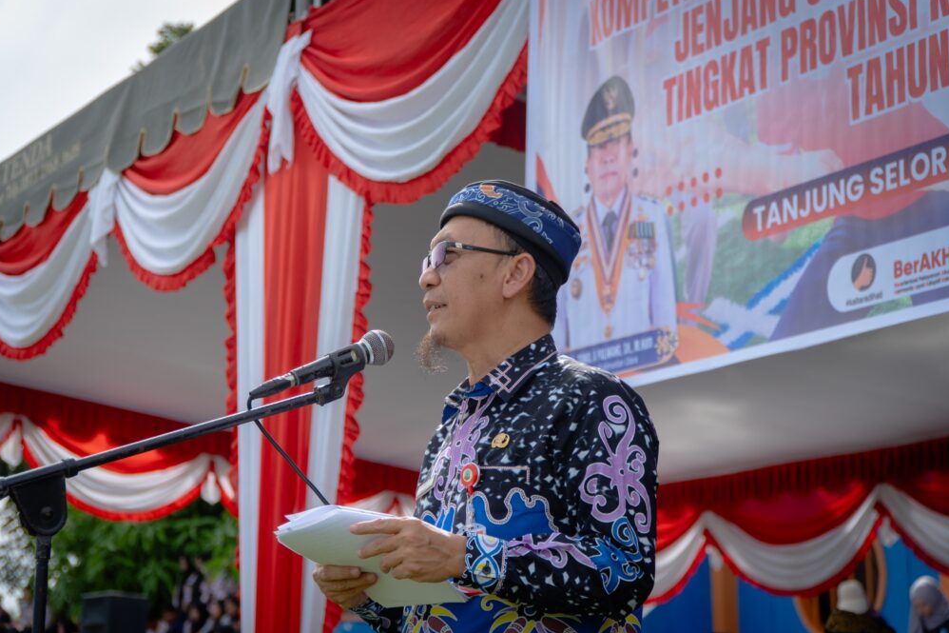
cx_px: 472
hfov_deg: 25.8
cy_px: 319
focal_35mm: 79
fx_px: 2069
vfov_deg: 17.4
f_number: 4
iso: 100
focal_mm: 51
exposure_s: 1/500
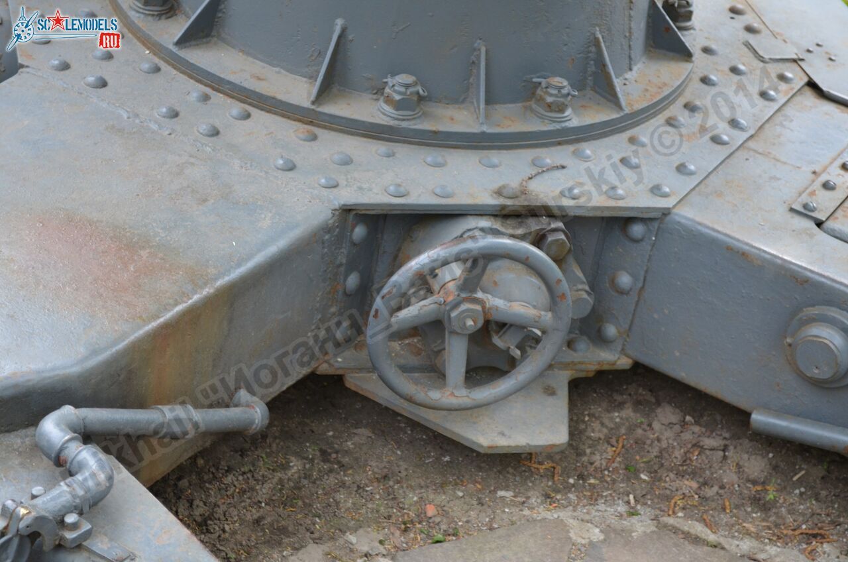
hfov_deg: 24.7
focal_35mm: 82
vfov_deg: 16.5
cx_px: 424
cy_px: 281
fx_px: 1939
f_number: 5.6
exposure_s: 1/125
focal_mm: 55
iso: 400
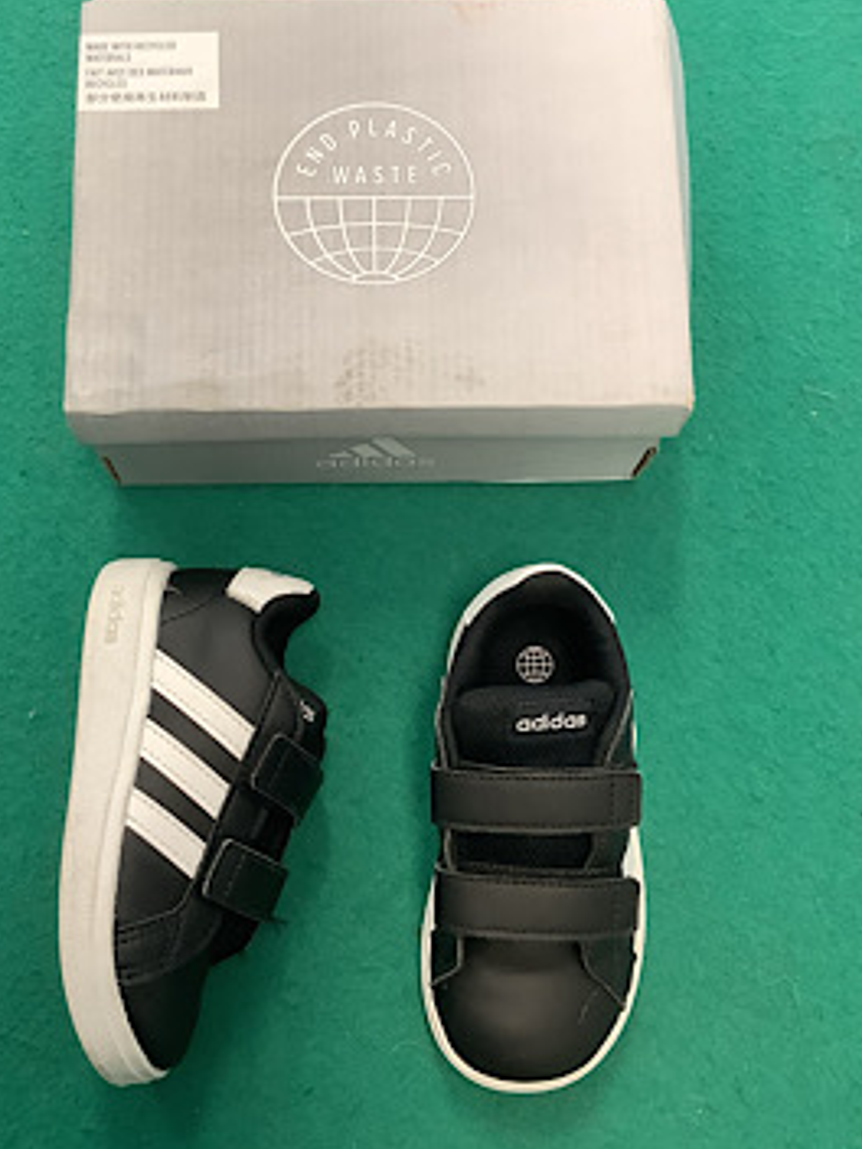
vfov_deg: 42.9
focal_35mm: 44
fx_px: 1461
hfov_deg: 32.8
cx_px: 354
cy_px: 512
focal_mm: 3.3
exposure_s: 1/50
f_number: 2.4
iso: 125
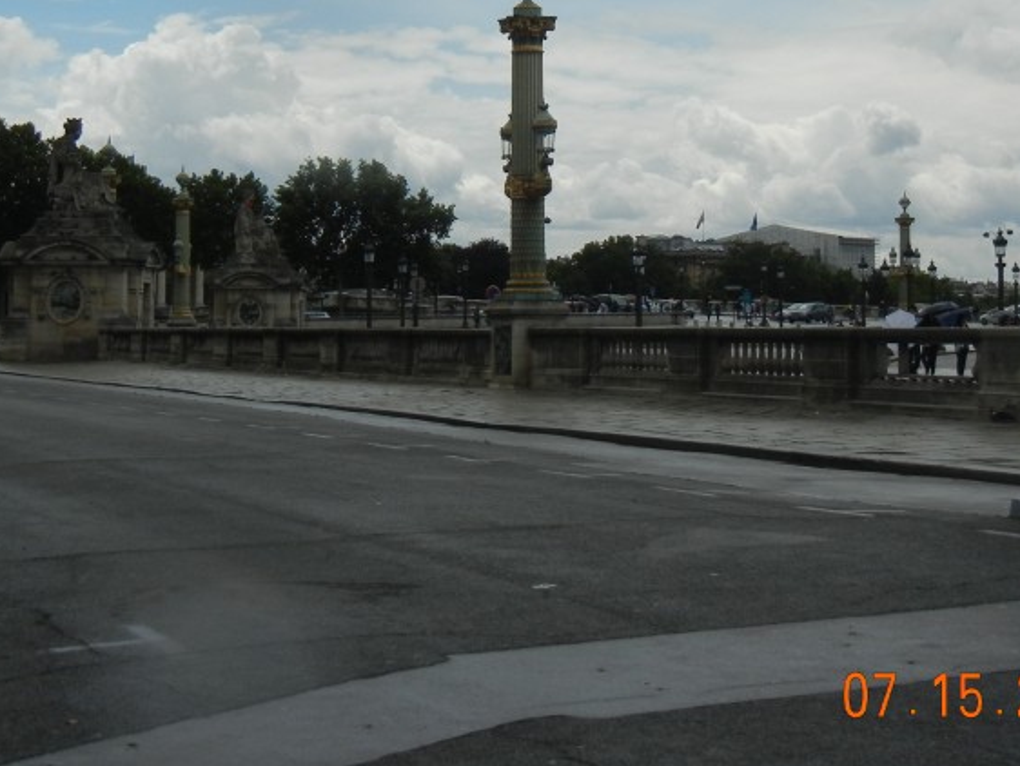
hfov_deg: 27.4
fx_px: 2093
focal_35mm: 71
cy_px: 143
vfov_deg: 20.5
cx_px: 485
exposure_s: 1/828
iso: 160
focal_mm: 7.1
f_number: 7.4
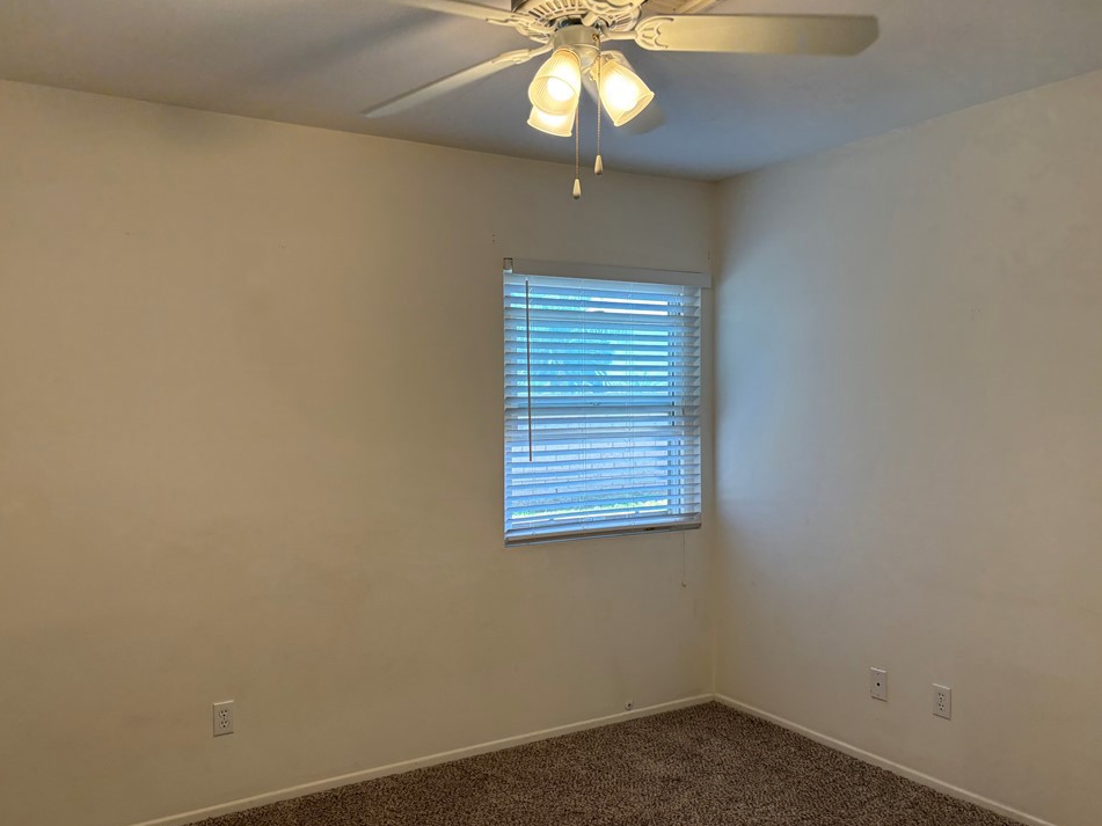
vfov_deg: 49.7
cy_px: 433
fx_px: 891
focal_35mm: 28
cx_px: 530
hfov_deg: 63.4
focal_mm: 5.96
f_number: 1.6
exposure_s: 1/120
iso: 100
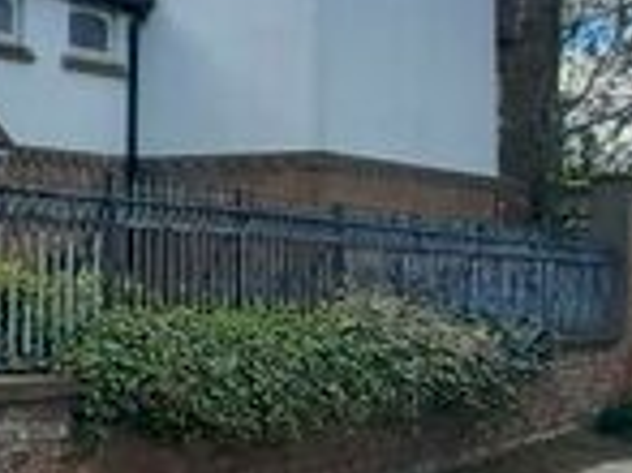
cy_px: 161
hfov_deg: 21.5
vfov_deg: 23.5
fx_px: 1131
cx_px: -482
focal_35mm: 62
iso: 40
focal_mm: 1.74
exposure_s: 1/1159
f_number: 2.2
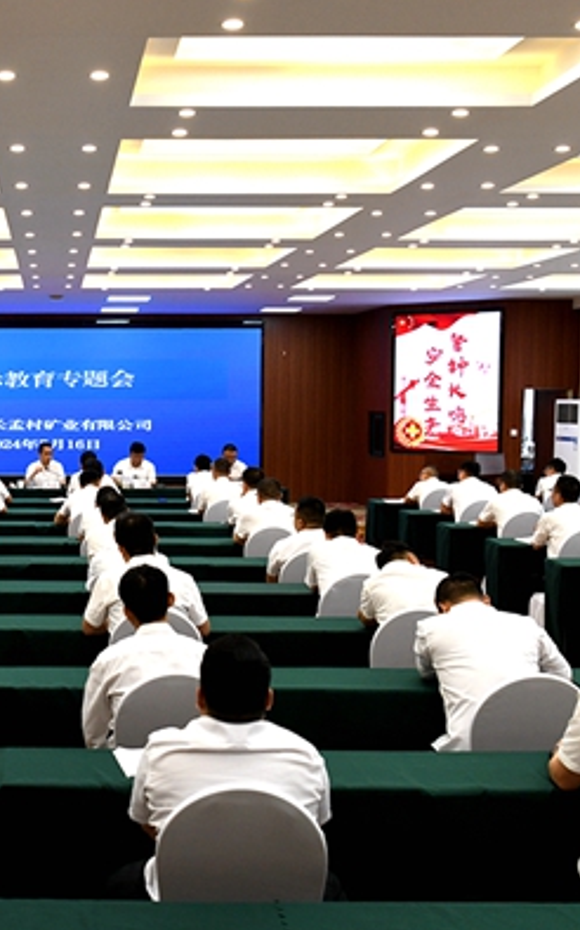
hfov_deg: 27.5
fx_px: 1139
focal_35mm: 45
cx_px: 54
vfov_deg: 44.4
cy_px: 465
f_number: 6.3
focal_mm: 29
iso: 1600
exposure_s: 1/160
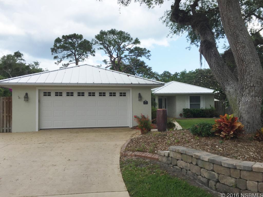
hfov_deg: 61.7
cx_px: 132
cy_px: 98
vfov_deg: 48.2
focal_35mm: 29
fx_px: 220
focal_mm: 4.15
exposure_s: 1/1721
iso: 32
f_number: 2.2
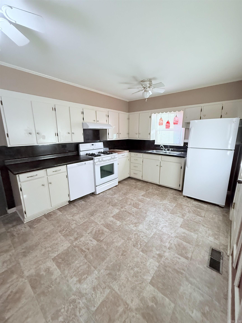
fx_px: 130
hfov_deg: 85.7
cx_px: 121
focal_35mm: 14
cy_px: 162
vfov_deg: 102.1
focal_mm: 2.22
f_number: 2.2
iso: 500
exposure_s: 1/120
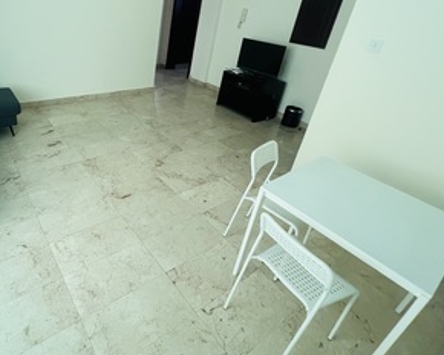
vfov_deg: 66.6
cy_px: 125
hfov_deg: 77.1
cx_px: 139
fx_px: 263
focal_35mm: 20
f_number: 1.8
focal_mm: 1.57
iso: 320
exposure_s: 1/60
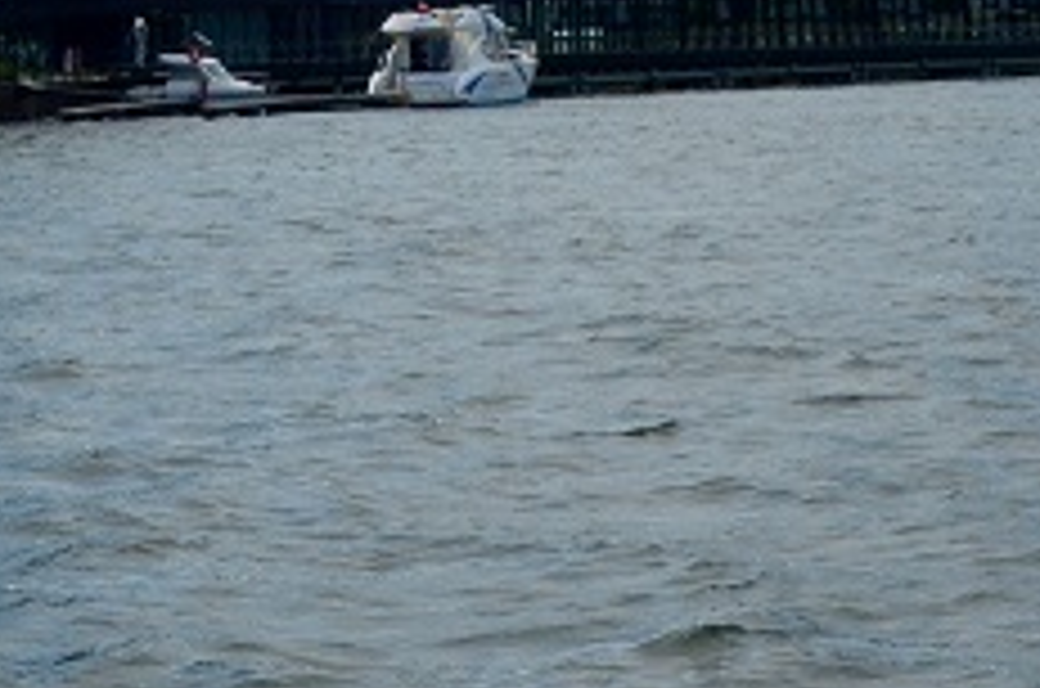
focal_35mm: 156
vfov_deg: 8.6
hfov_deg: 13.0
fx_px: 4497
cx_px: -25
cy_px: -344
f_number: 13
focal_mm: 24
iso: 400
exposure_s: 1/500
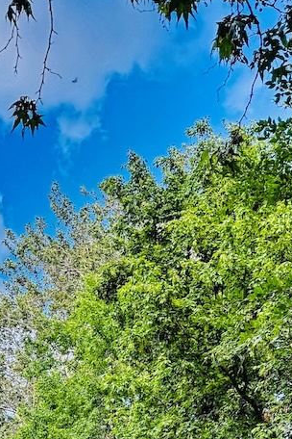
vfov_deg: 23.1
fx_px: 888
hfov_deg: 18.5
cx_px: 47
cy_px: 633
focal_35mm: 73
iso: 80
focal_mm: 6.76
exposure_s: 1/454
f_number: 1.78
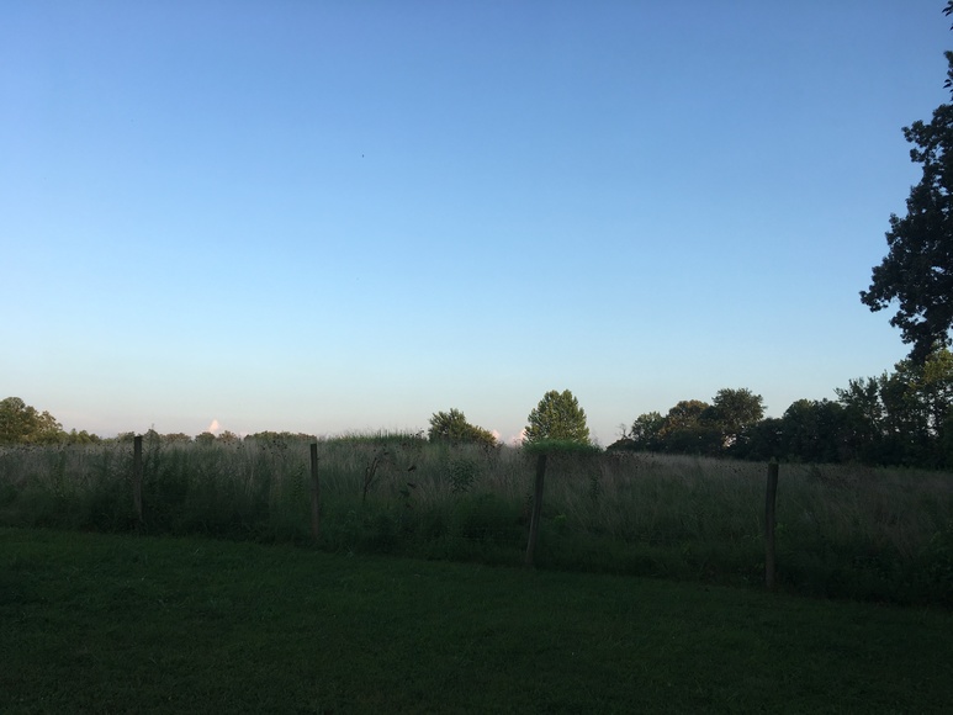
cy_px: 358
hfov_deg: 61.7
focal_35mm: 29
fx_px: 799
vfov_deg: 48.2
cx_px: 476
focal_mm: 4.15
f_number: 2.2
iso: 25
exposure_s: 1/523
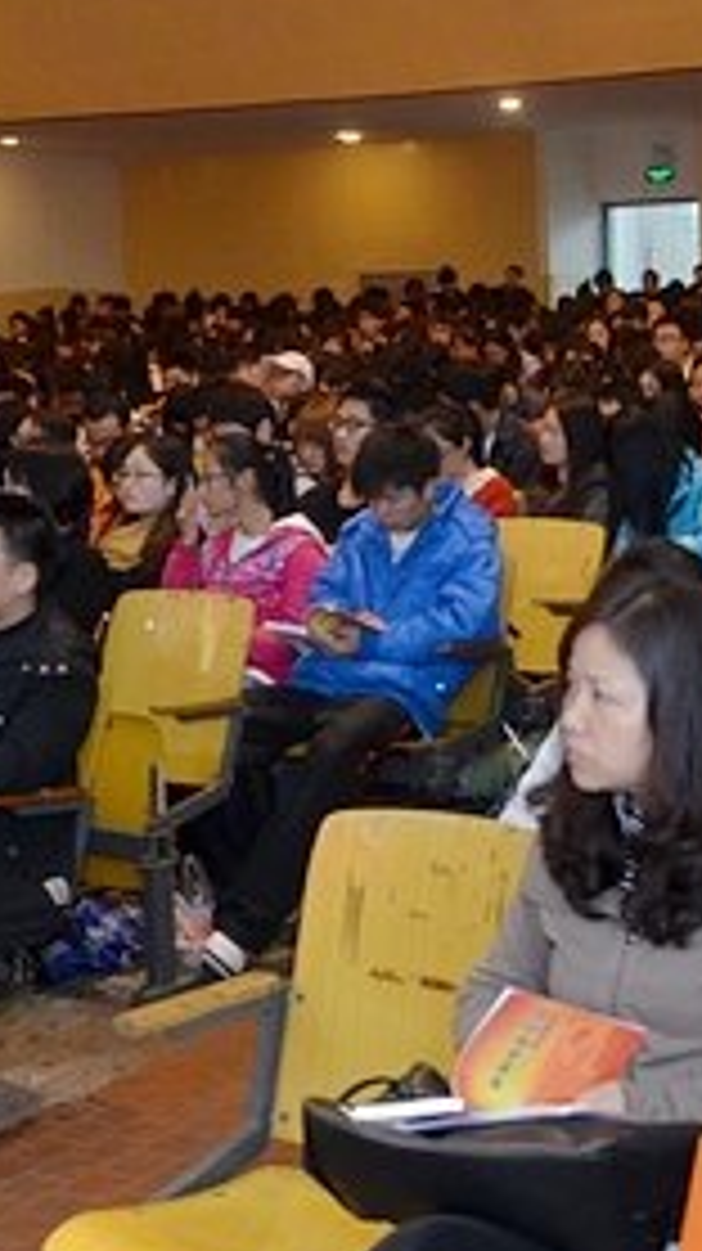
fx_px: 2022
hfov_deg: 19.5
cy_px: 486
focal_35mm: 61
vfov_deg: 34.2
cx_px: 166
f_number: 3.5
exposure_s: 1/30
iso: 800
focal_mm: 18
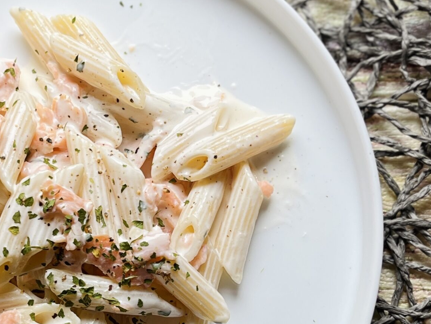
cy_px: 225
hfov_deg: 33.1
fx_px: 722
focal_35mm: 58
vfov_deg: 25.1
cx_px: 164
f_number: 1.6
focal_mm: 5.1
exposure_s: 1/121
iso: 40
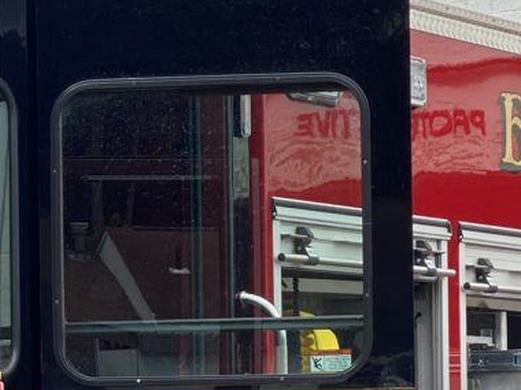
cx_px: 159
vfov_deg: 7.0
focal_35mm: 210
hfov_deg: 9.4
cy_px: 446
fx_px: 3161
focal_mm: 6
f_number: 2
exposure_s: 1/161
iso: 20
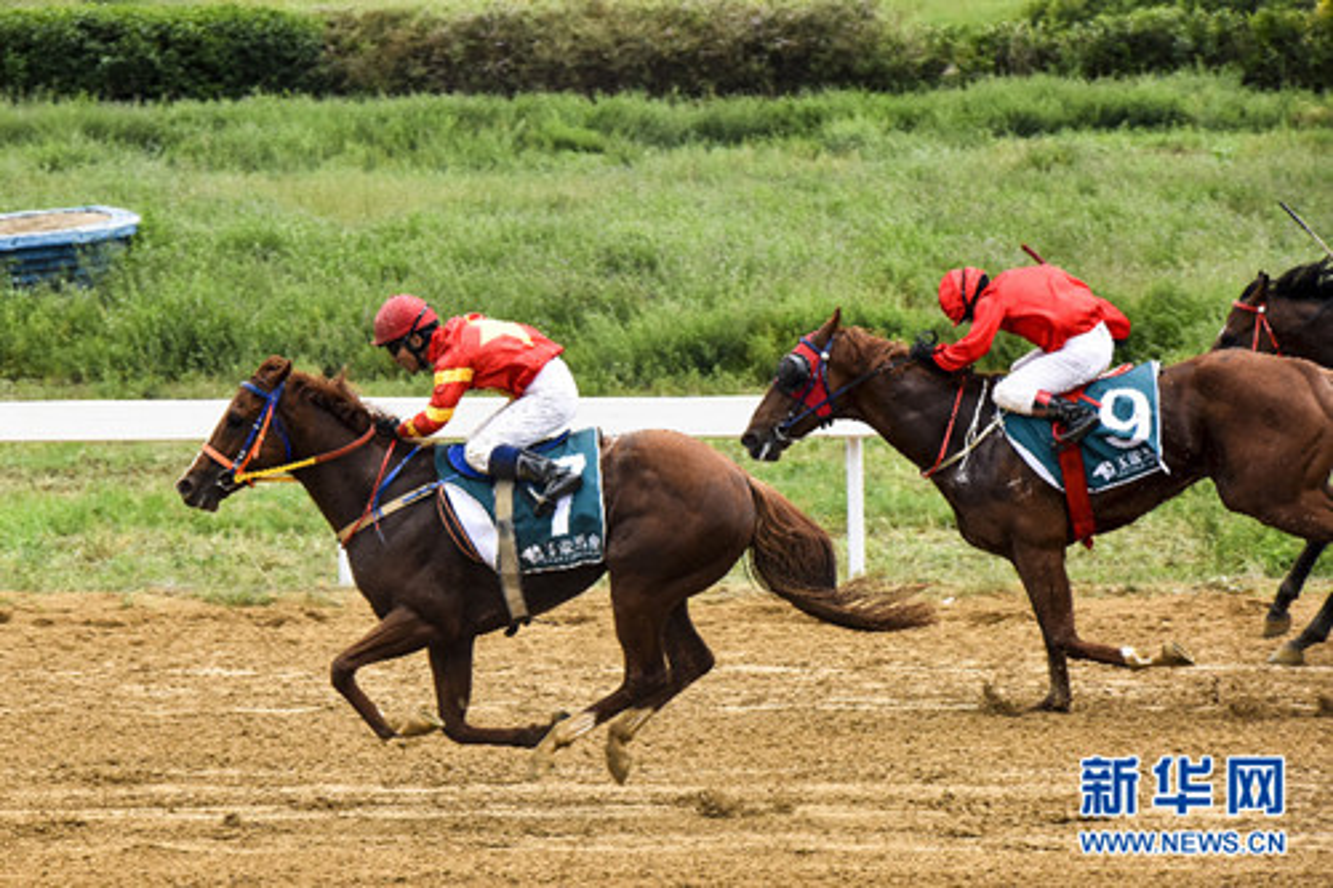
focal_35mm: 200
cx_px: 666
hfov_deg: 10.3
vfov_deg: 6.9
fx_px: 7403
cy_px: 444
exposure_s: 1/800
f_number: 10
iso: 1250
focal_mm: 200
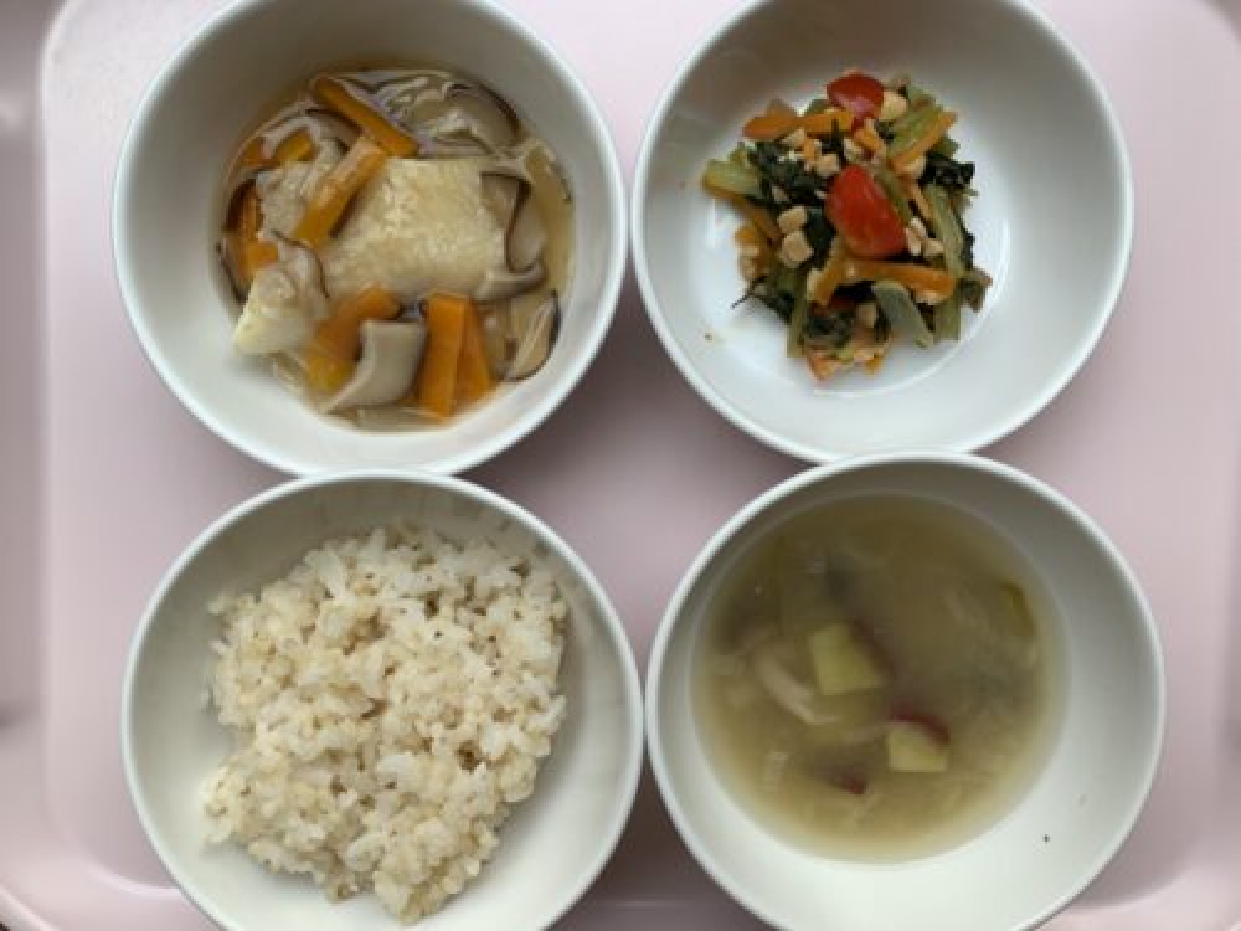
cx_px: 620
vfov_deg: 53.1
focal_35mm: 26
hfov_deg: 67.3
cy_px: 466
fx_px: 932
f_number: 1.8
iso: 25
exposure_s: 1/145
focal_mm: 4.25
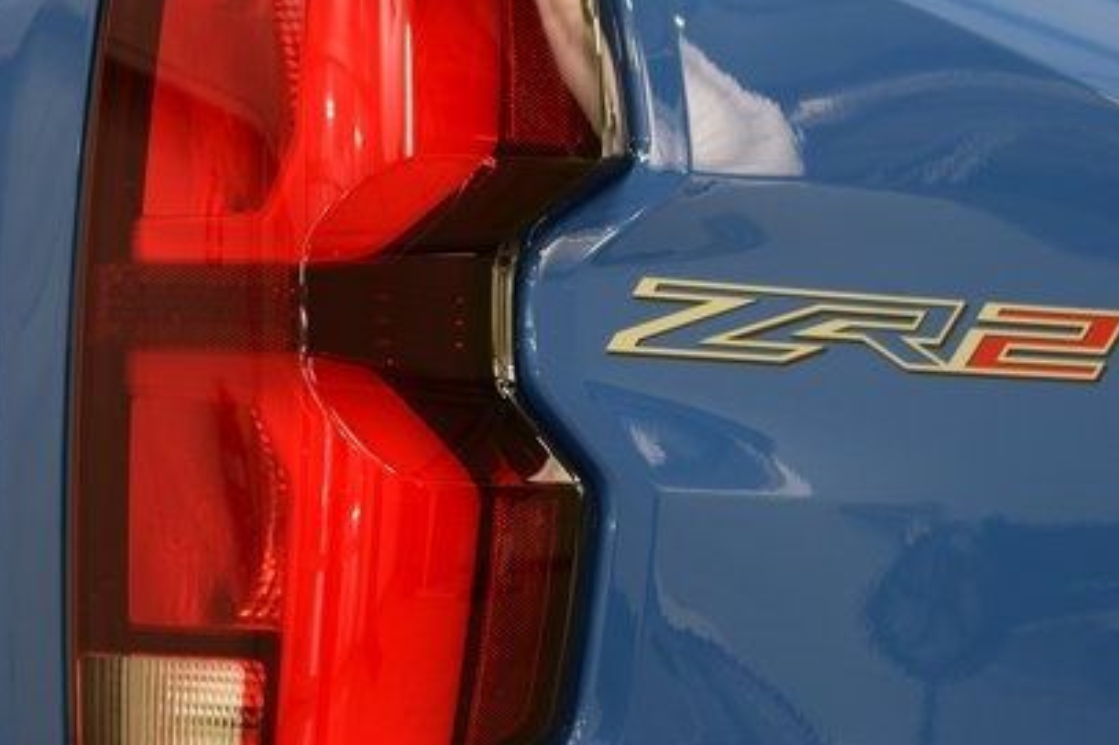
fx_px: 3666
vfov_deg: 11.6
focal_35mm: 118
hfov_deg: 17.3
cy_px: 367
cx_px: 338
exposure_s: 1/15
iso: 640
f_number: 6.3
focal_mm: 50
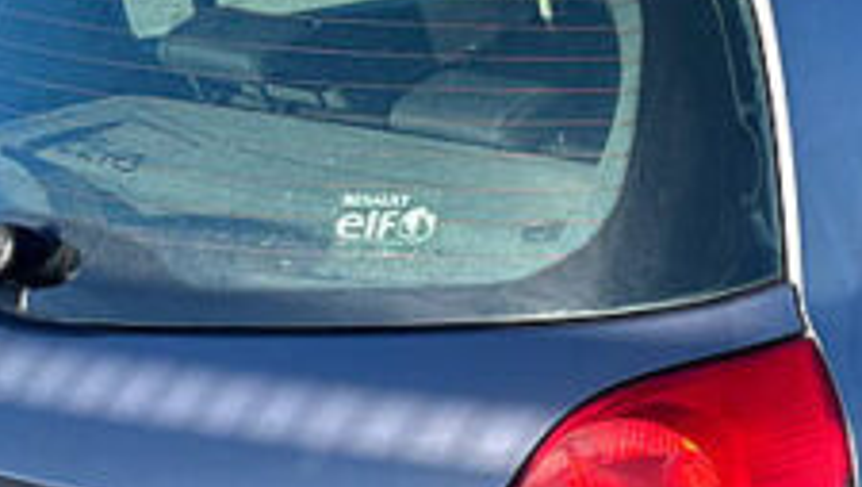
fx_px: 2127
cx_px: 1027
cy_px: 418
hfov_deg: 21.3
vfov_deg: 13.0
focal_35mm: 93
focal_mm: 6.86
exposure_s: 1/1095
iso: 80
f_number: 1.78
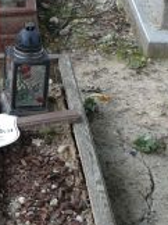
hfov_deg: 13.9
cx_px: -11
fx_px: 675
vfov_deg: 18.9
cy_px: 89
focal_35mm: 104
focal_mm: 7.4
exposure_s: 1/125
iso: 100
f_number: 3.2
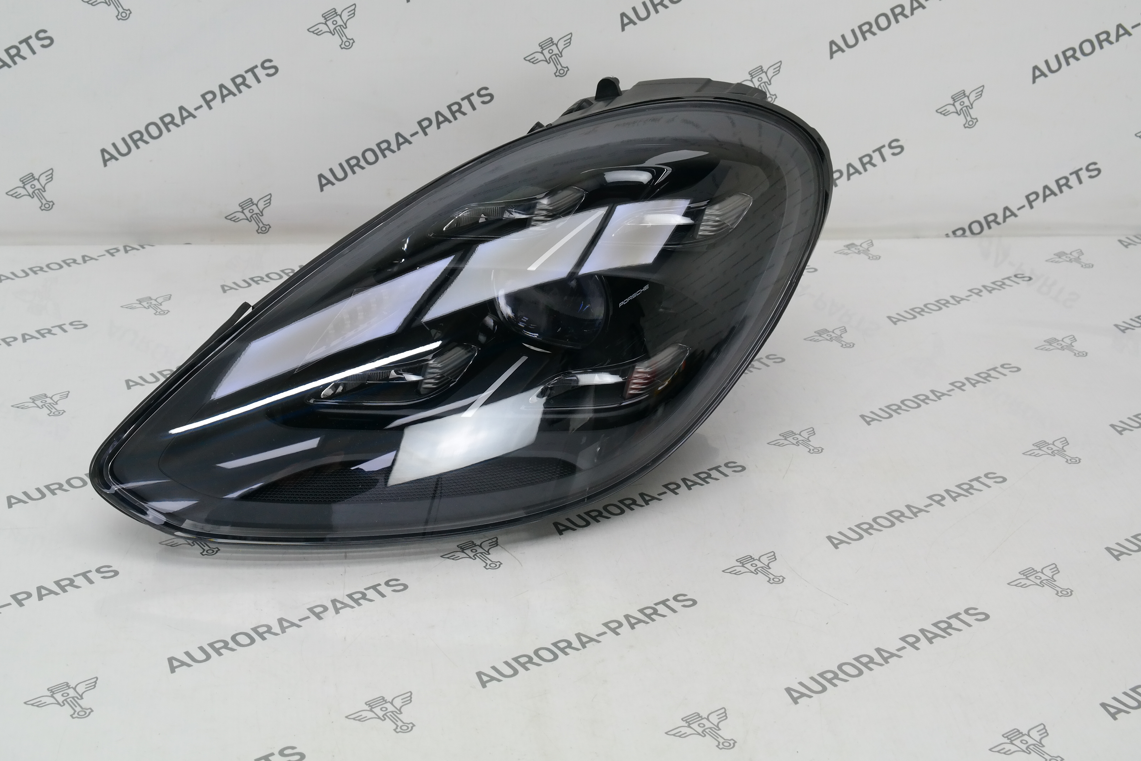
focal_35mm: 68
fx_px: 2155
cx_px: 485
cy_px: 309
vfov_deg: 20.0
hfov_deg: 29.6
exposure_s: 1/60
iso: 400
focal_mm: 37
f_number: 8
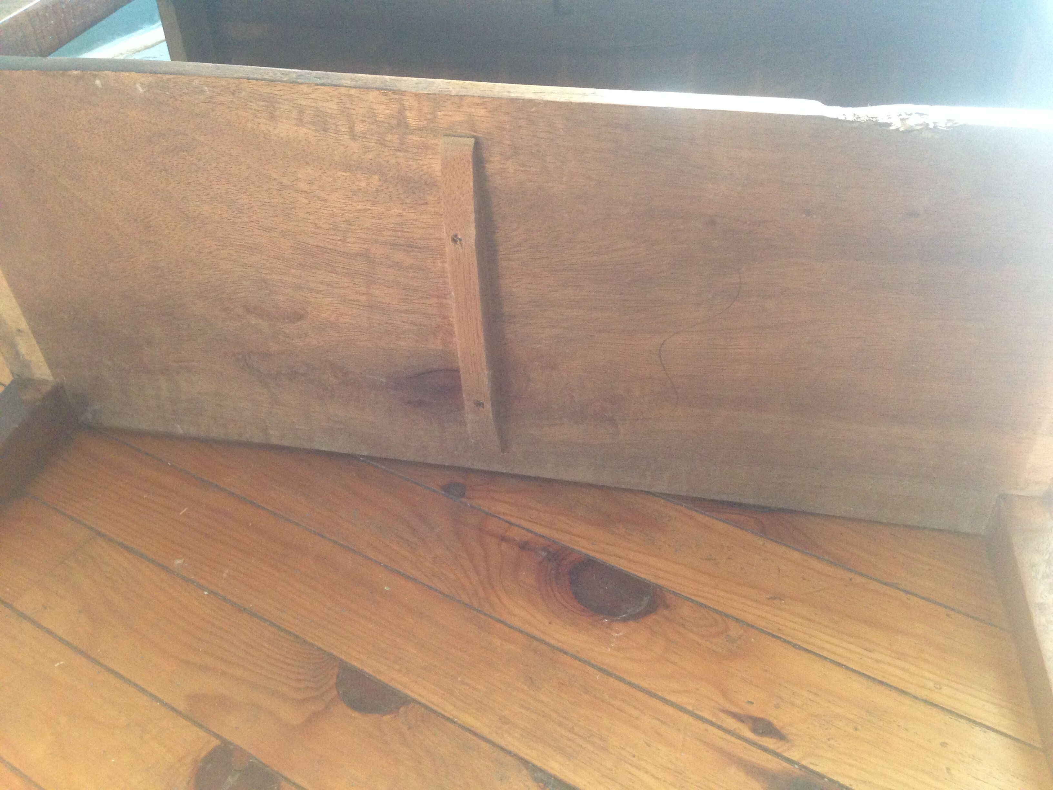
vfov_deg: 42.9
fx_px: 1004
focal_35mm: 33
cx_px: 526
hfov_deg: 55.4
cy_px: 395
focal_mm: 4.12
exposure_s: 1/20
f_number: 2.4
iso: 250
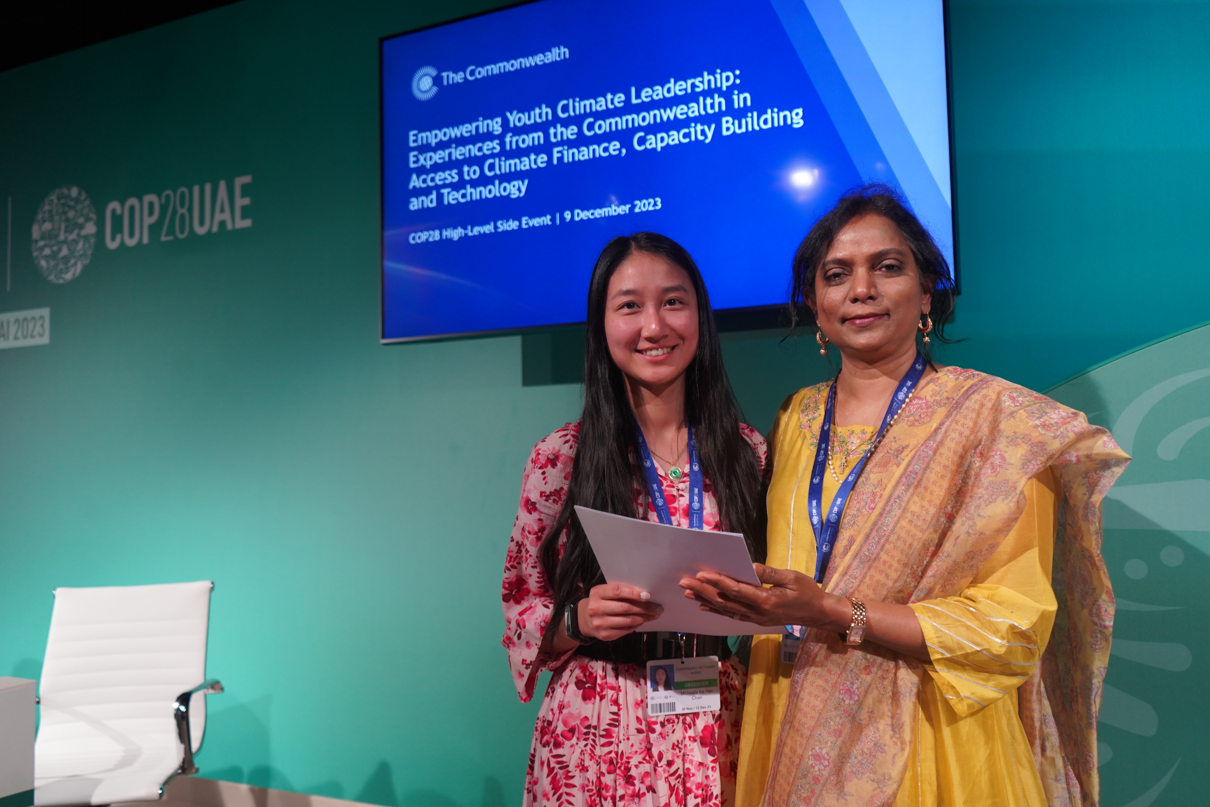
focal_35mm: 29
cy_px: 404
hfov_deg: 63.7
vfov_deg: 45.0
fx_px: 975
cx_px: 605
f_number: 4
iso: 1250
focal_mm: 29
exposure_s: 1/160
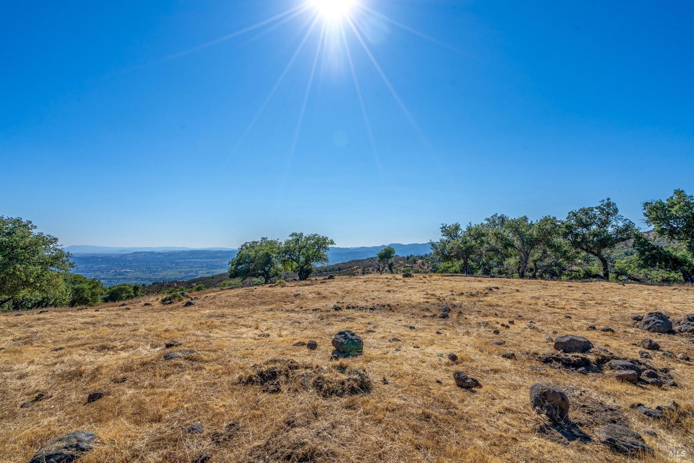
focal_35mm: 16
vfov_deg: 73.7
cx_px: 347
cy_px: 232
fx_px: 308
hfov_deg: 96.7
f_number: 11
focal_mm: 16
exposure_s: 1/500
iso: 320
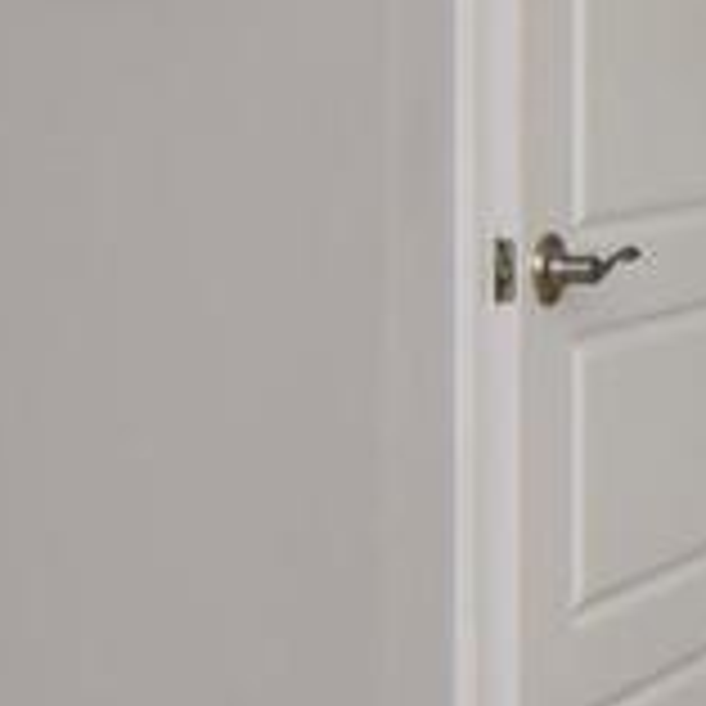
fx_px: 3230
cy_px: -4
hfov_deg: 10.9
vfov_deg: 12.3
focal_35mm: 140
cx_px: 1592
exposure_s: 1/160
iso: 800
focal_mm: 12
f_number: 6.3
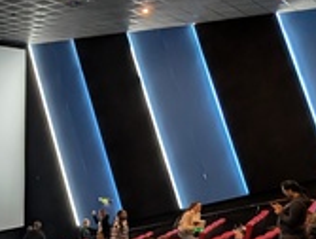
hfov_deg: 38.1
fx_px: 421
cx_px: 26
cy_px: 192
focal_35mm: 46
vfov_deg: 30.8
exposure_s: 1/25
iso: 206
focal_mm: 2.23
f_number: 1.95
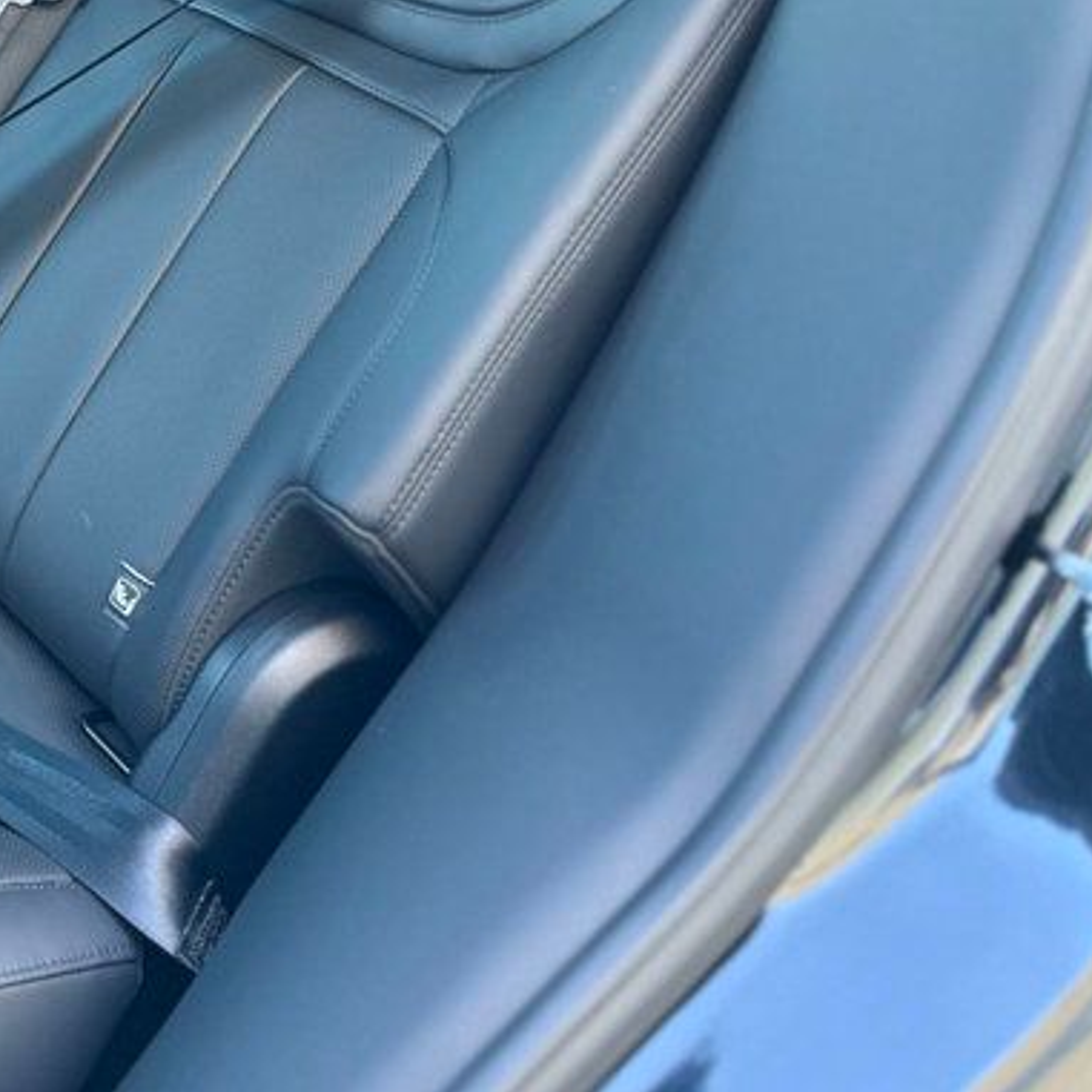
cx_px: -301
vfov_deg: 28.7
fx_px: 2034
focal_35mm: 57
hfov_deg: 26.0
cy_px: 86
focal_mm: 6.86
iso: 400
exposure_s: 1/60
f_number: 1.78
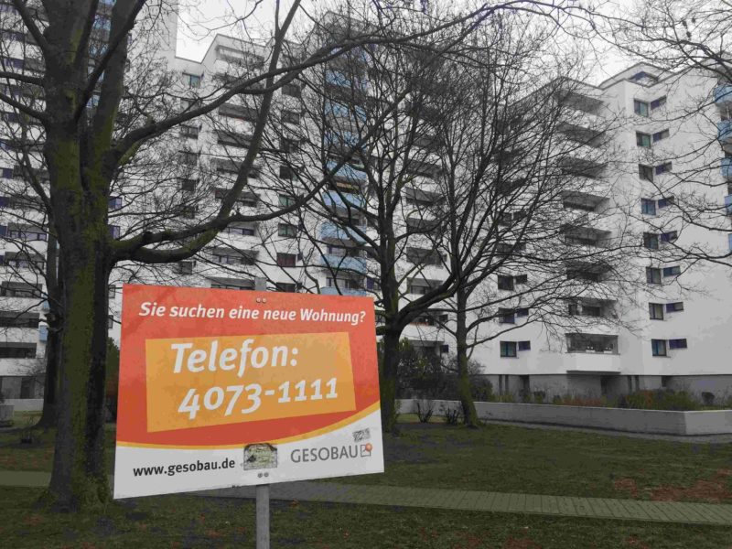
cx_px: 366
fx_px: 613
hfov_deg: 61.7
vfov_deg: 48.2
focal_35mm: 29
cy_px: 274
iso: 32
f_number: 2.2
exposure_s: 1/119
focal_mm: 4.15
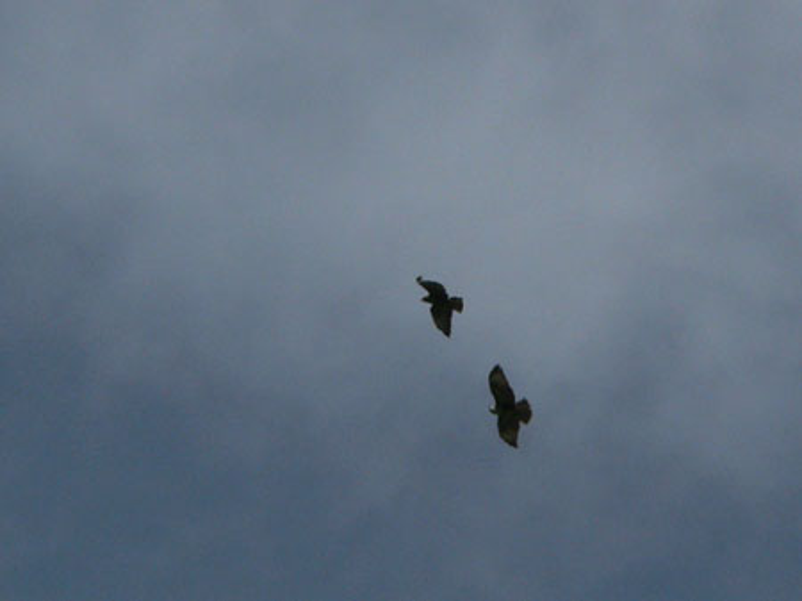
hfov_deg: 4.6
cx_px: 401
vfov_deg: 3.4
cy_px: 300
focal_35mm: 432
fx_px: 10003
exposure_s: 1/1300
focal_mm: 72
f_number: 8
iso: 100
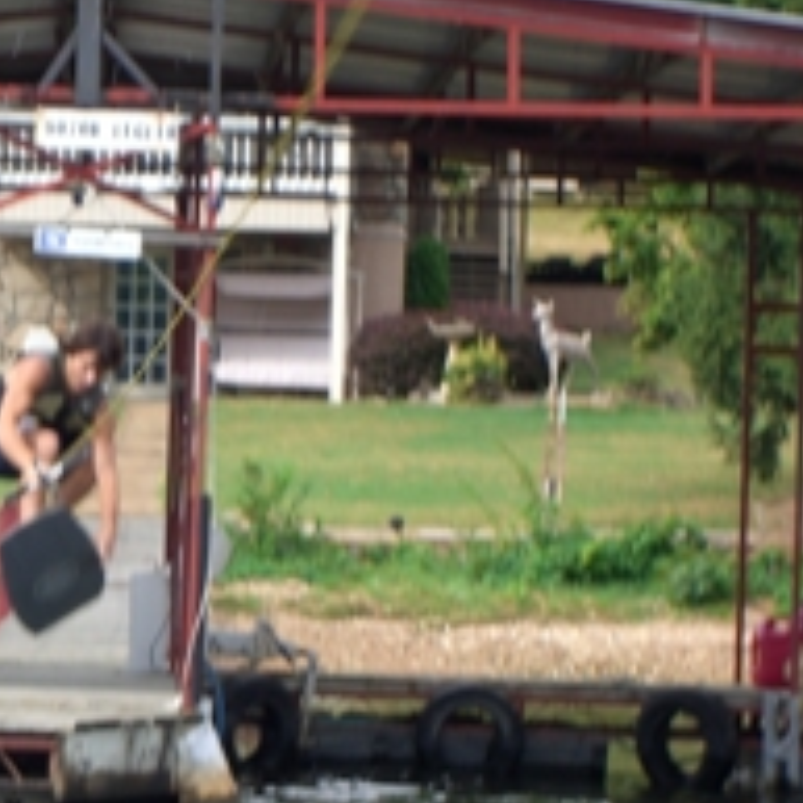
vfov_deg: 7.5
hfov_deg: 7.4
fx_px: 6141
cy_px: 408
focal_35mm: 234
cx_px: -83
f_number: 5.1
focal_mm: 23.7
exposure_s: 1/125
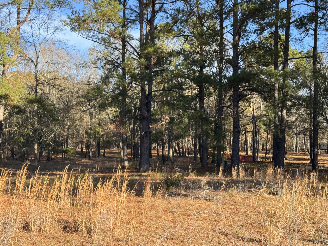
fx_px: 455
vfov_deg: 30.3
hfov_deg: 39.7
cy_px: 123
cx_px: 164
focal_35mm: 48
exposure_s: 1/995
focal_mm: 6.76
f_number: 1.78
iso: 64
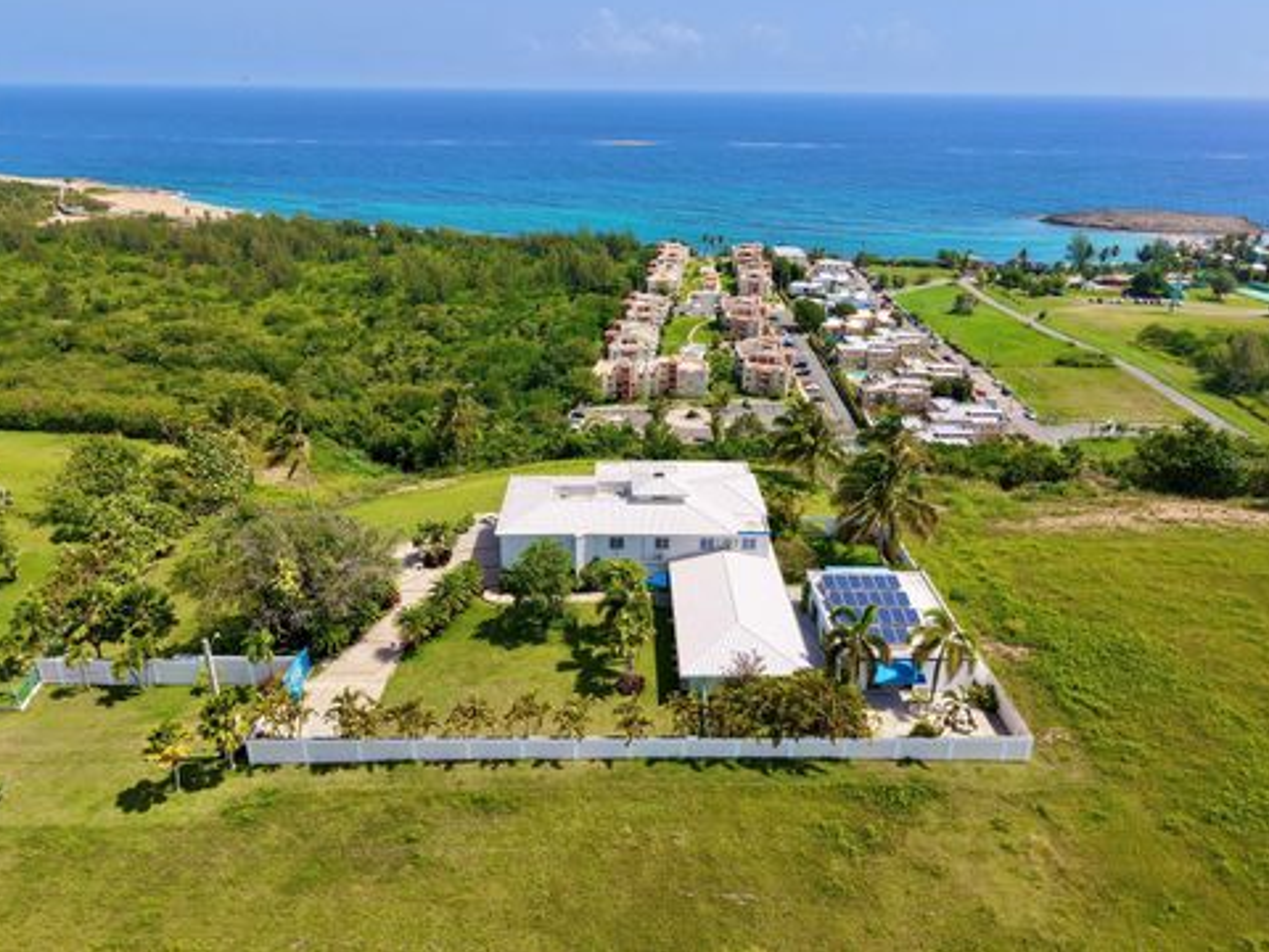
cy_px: 461
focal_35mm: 25
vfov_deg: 54.9
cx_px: 640
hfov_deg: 69.4
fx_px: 916
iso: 210
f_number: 1.8
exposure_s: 1/5000
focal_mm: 8.67
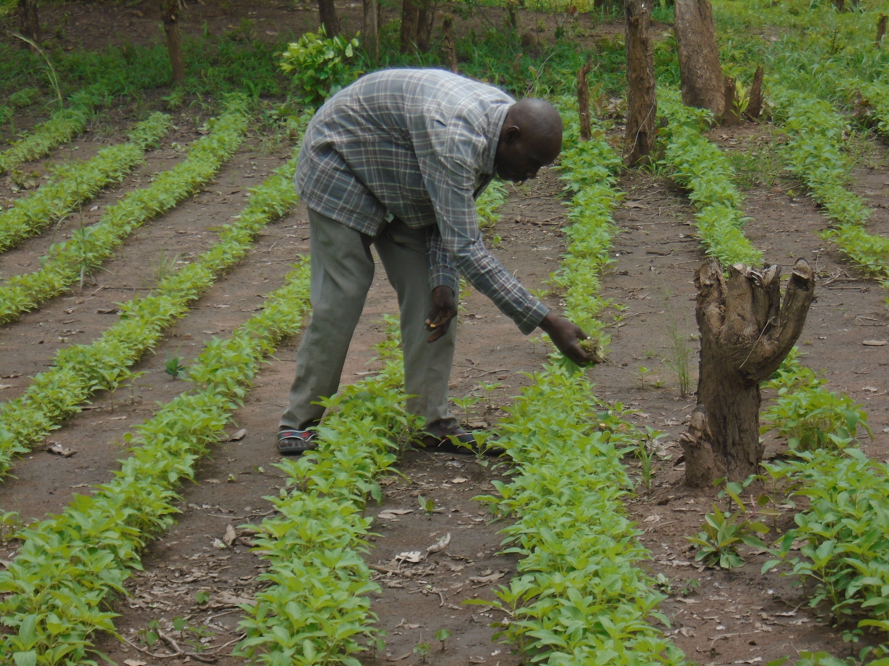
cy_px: 333
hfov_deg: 18.0
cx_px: 444
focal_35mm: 109
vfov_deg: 13.6
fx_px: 2799
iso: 100
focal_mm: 19.3
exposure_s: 1/320
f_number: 5.8
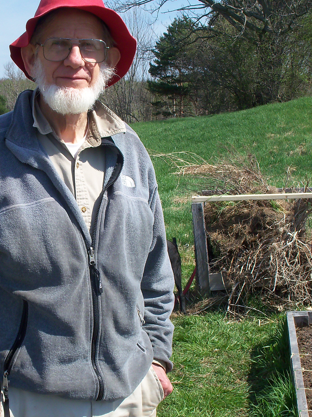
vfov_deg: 30.7
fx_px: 757
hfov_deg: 22.8
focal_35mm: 63
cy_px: 233
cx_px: 40
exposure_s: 1/250
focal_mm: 6.3
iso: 64
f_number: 5.5
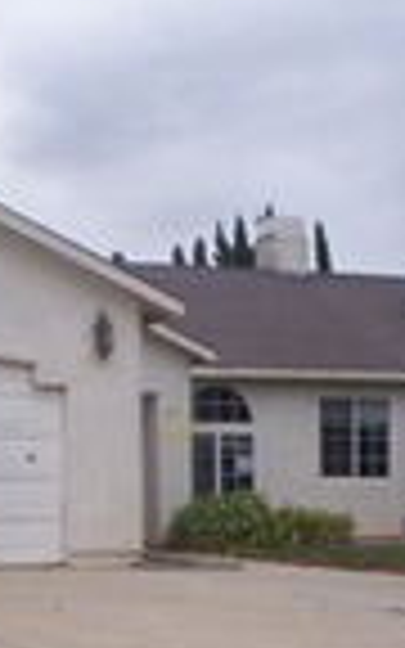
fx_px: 1572
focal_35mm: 89
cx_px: 135
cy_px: 513
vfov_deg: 23.0
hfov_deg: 14.7
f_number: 4.8
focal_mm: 7.54
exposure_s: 1/400
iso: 125
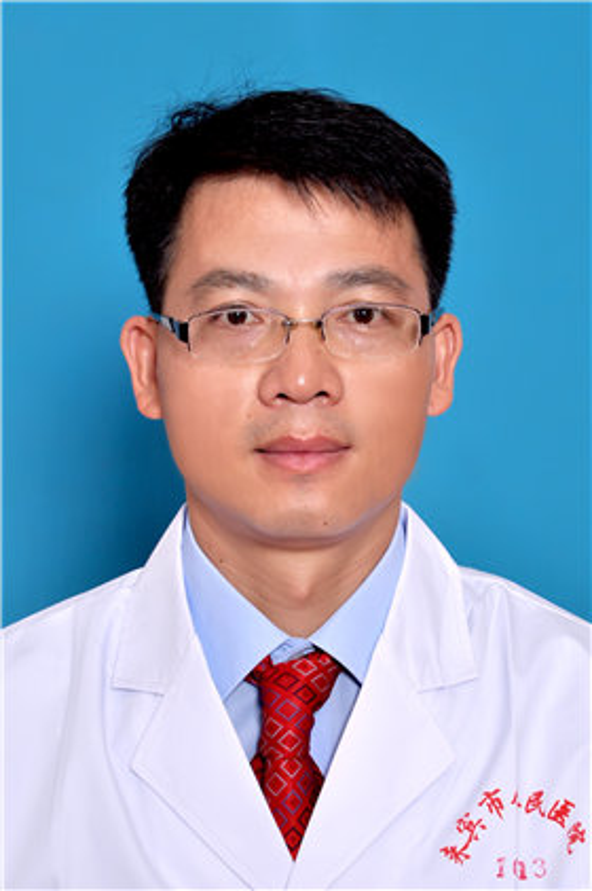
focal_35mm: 75
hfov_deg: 18.2
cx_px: 296
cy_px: 446
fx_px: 1853
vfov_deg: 27.0
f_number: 7.1
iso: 200
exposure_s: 1/125
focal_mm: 50
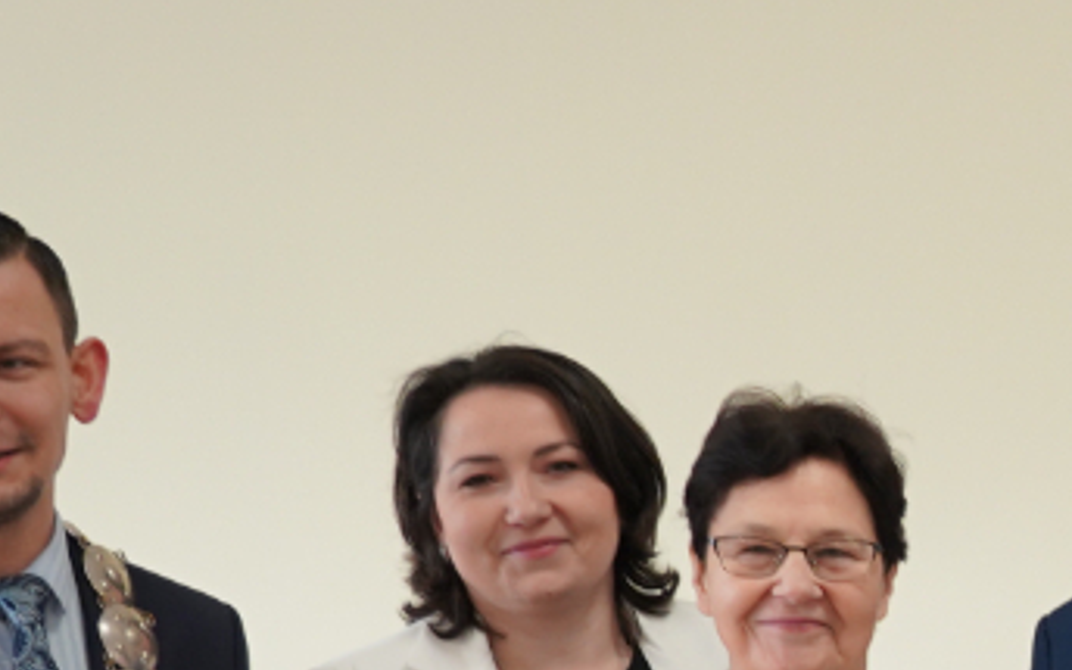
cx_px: 1483
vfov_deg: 9.8
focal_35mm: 131
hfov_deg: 15.1
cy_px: 943
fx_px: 3827
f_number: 4
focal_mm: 34
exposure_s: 1/160
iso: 1250
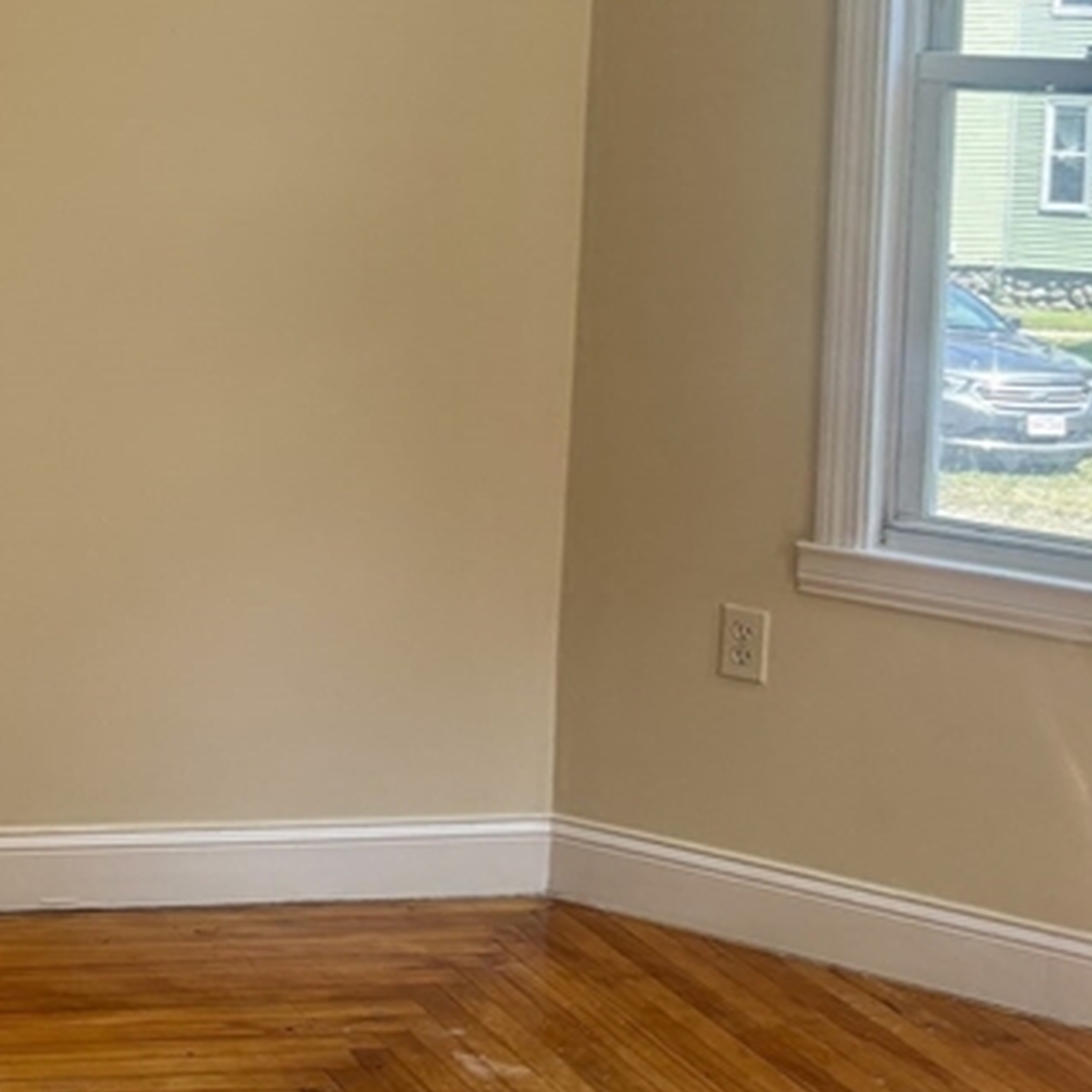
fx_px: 2605
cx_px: -295
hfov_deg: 21.6
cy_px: 146
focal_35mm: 73
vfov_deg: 23.2
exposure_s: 1/172
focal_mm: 5.96
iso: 64
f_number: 1.6
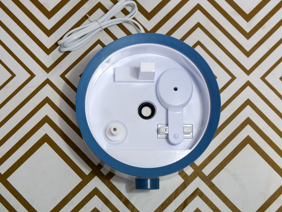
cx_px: 141
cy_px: 106
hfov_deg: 22.8
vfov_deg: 17.2
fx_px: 701
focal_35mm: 86
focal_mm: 43
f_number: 3.5
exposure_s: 1/80
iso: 500
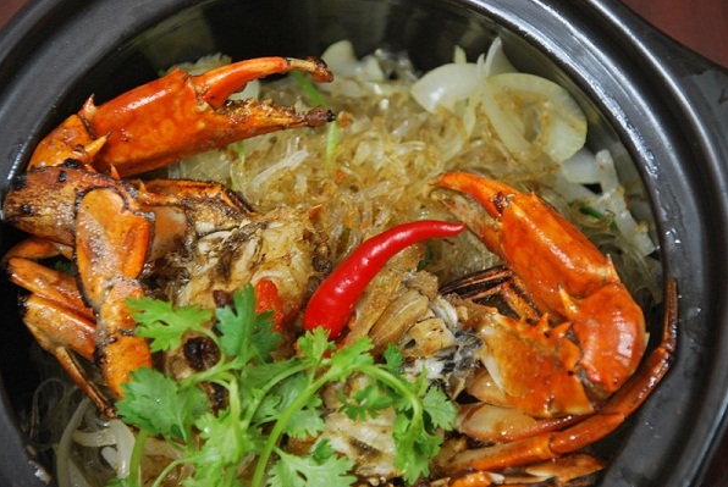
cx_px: 364
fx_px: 3209
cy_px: 243
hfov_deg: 12.9
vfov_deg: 8.7
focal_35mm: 159
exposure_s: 1/3
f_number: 5.6
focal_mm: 105
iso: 400
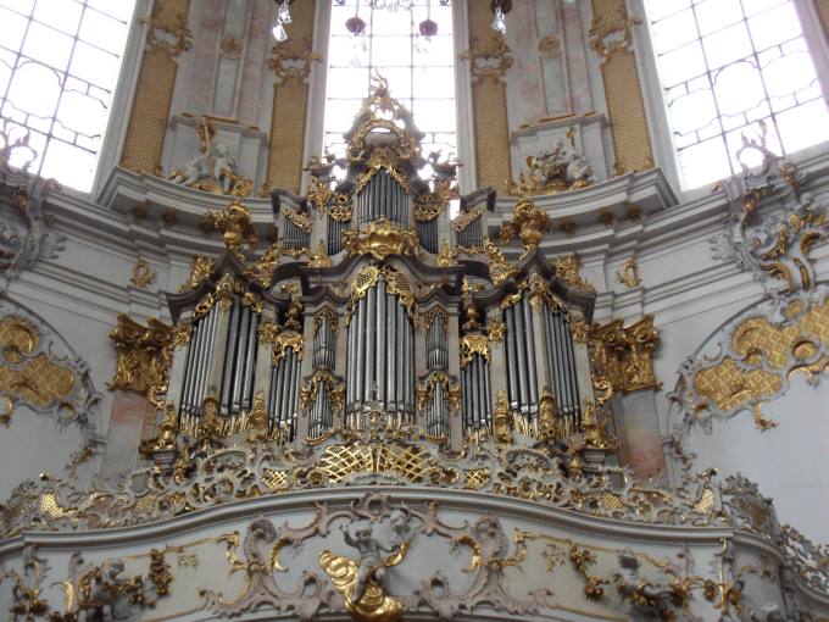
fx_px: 1245
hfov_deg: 36.8
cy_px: 311
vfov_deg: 28.0
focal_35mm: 52
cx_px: 414
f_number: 4.5
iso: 400
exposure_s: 1/20
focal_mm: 9.1
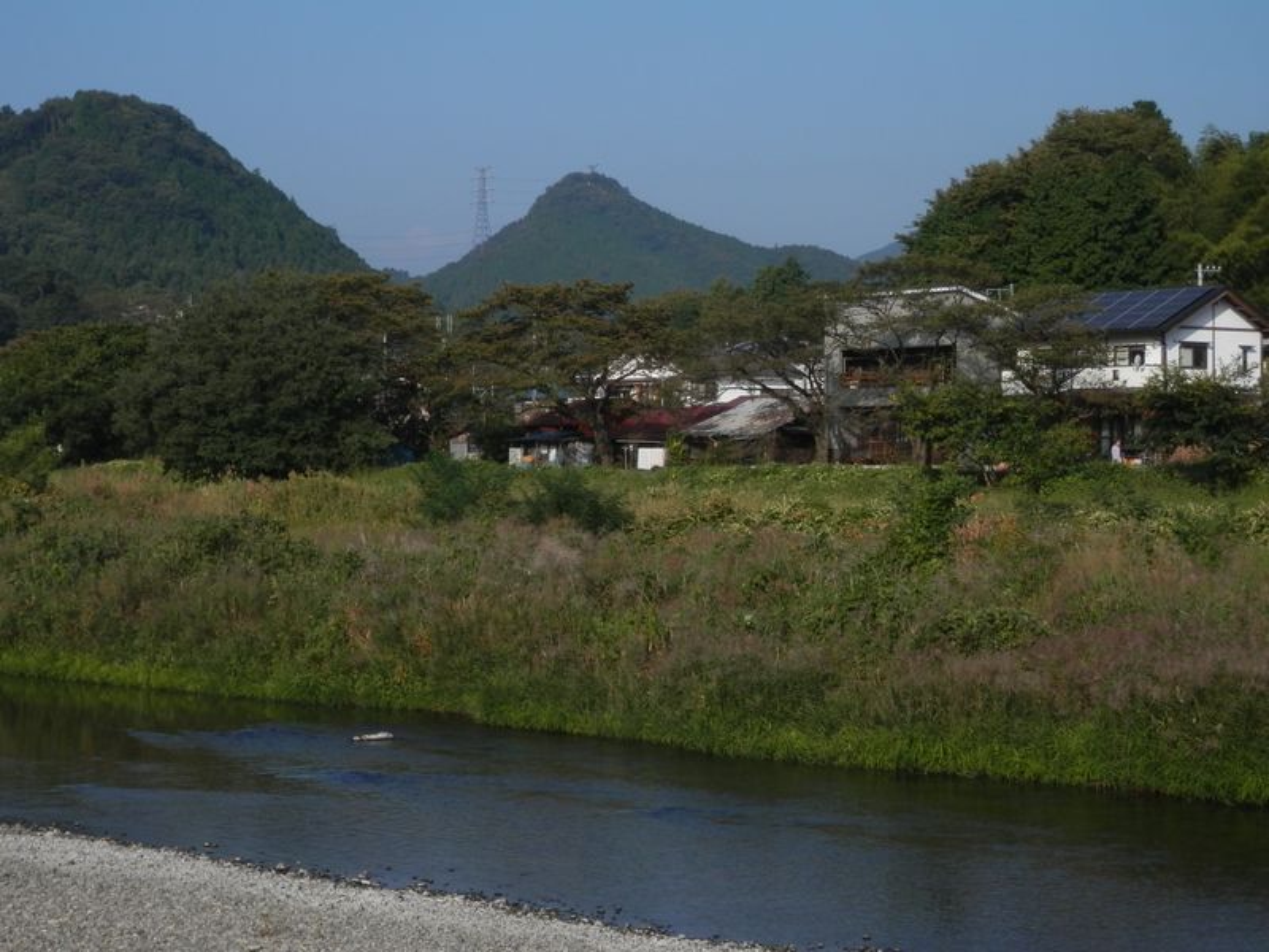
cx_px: 634
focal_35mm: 73
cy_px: 476
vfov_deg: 20.2
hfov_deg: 26.7
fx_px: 2676
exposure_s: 1/800
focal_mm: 13.1
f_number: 4.5
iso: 80
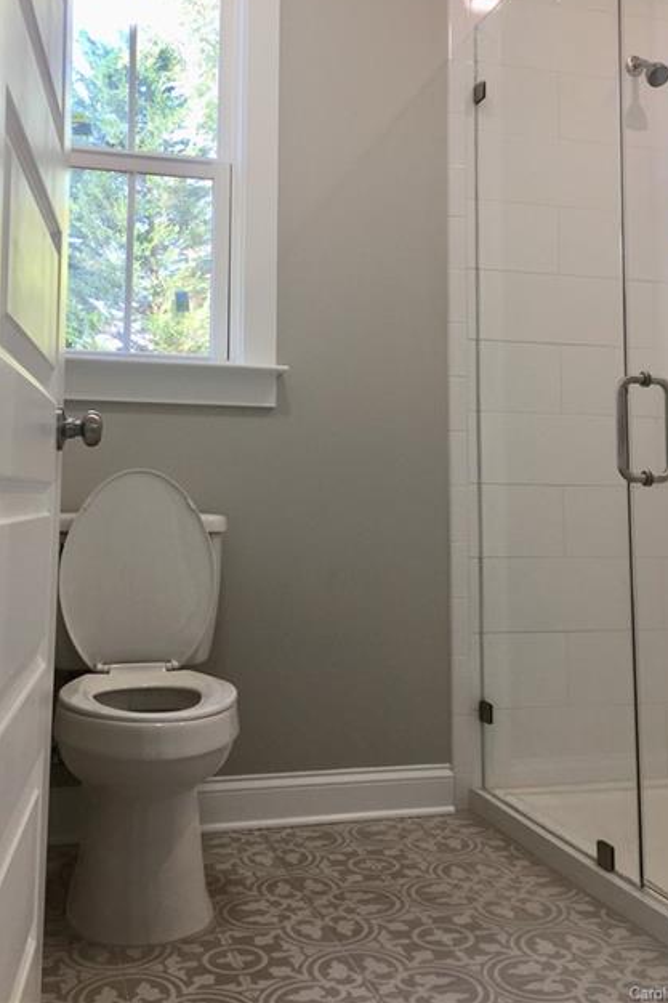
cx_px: 306
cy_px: 389
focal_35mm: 37
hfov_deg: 35.9
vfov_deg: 51.5
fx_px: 1030
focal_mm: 4.15
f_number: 2.2
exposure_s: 1/40
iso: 32
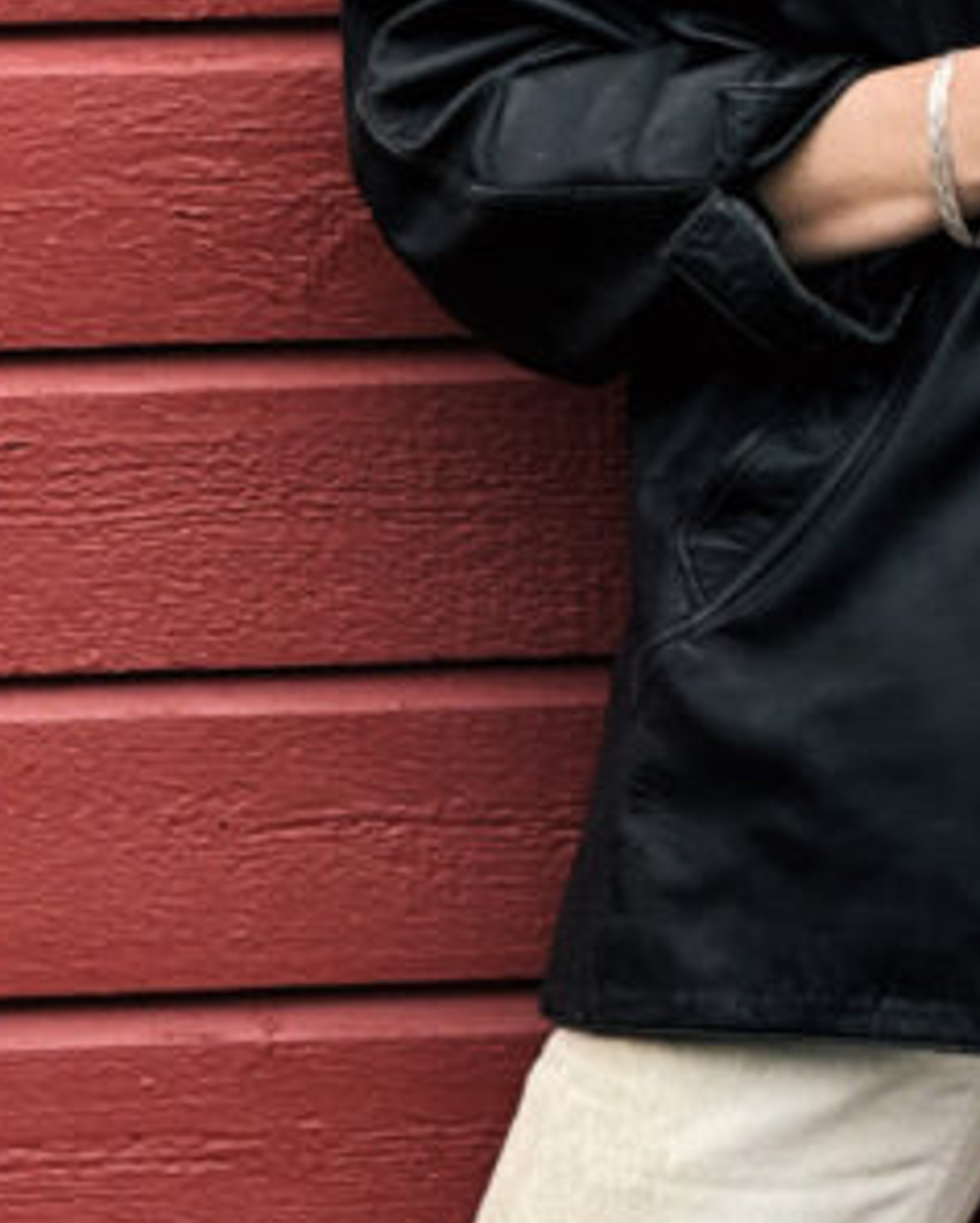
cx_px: 1199
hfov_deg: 4.6
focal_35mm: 338
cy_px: -300
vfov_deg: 5.7
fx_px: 12248
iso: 250
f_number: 2.8
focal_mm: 15.66
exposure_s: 1/85
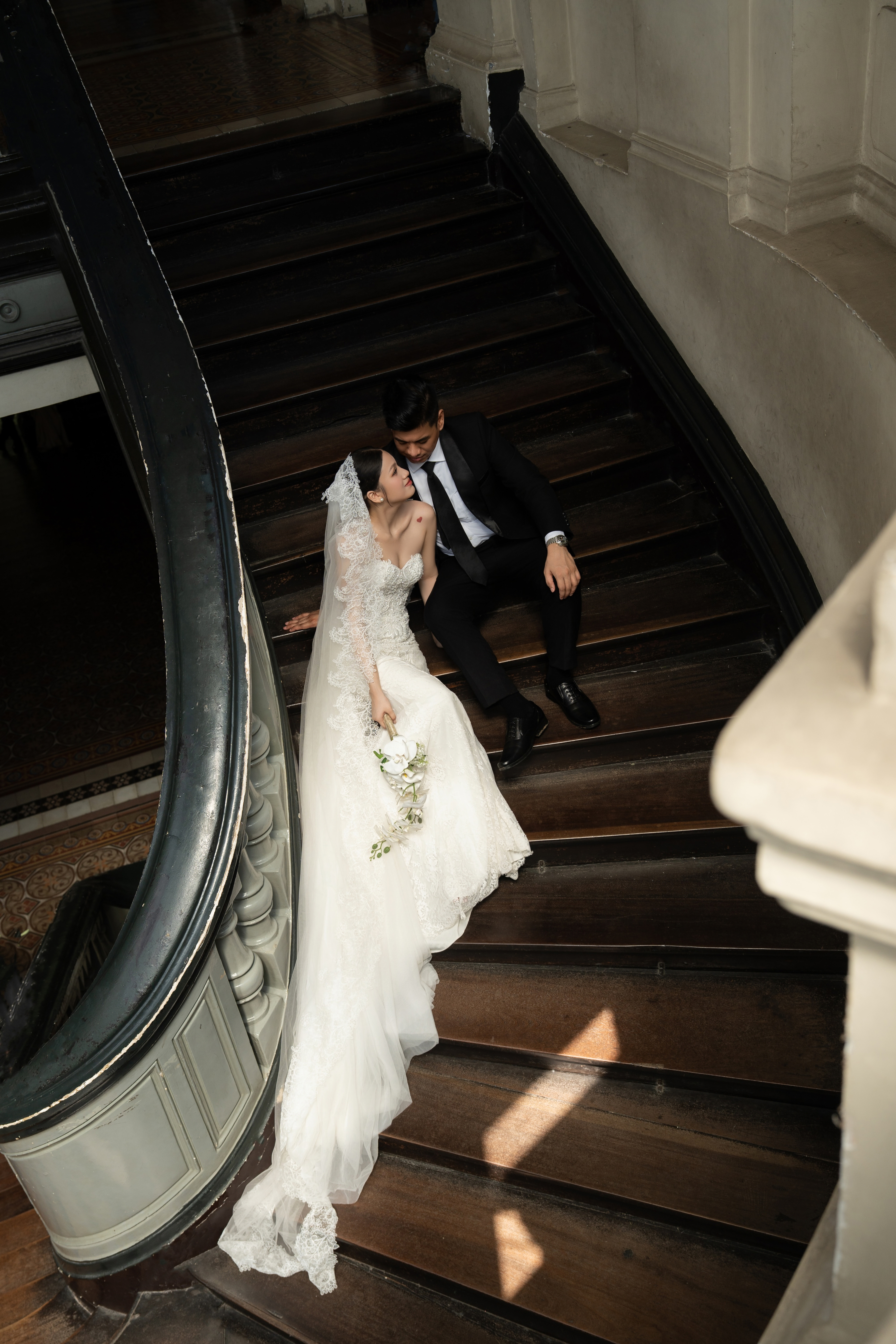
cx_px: 448
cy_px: 672
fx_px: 1269
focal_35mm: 34
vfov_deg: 55.8
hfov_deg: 38.9
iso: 250
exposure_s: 1/800
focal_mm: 34
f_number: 4
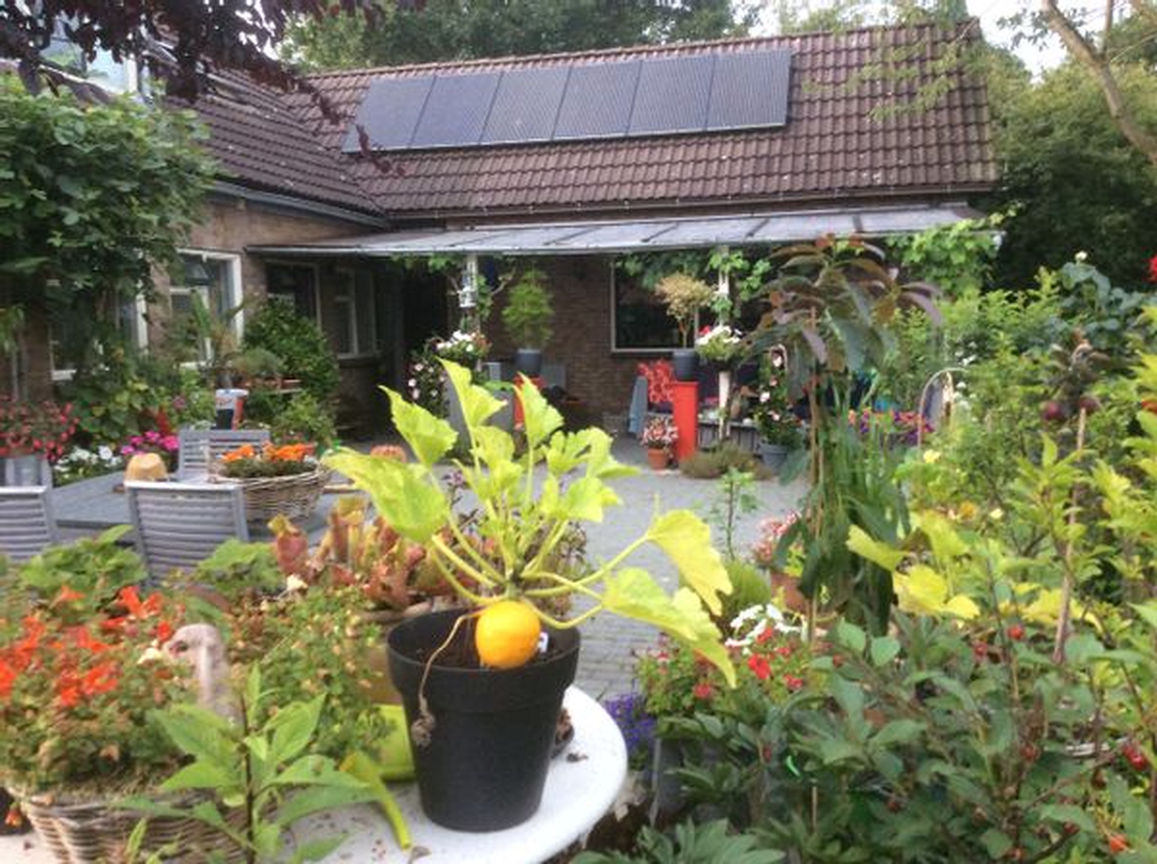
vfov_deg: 44.0
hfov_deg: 56.9
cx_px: 578
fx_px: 1068
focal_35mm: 32
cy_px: 432
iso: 125
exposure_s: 1/25
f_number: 2.4
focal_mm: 3.3
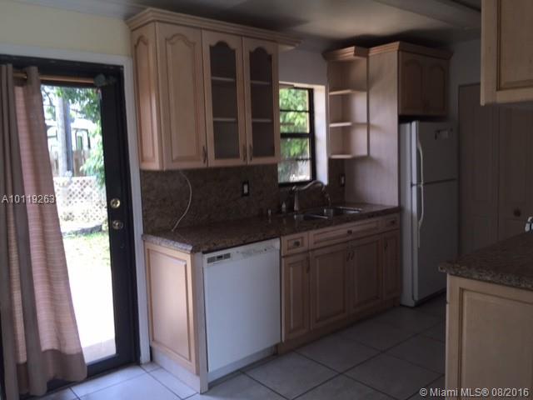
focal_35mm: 29
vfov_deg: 48.2
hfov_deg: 61.7
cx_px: 266
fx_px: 447
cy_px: 200
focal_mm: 4.15
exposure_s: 1/120
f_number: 2.2
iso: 40
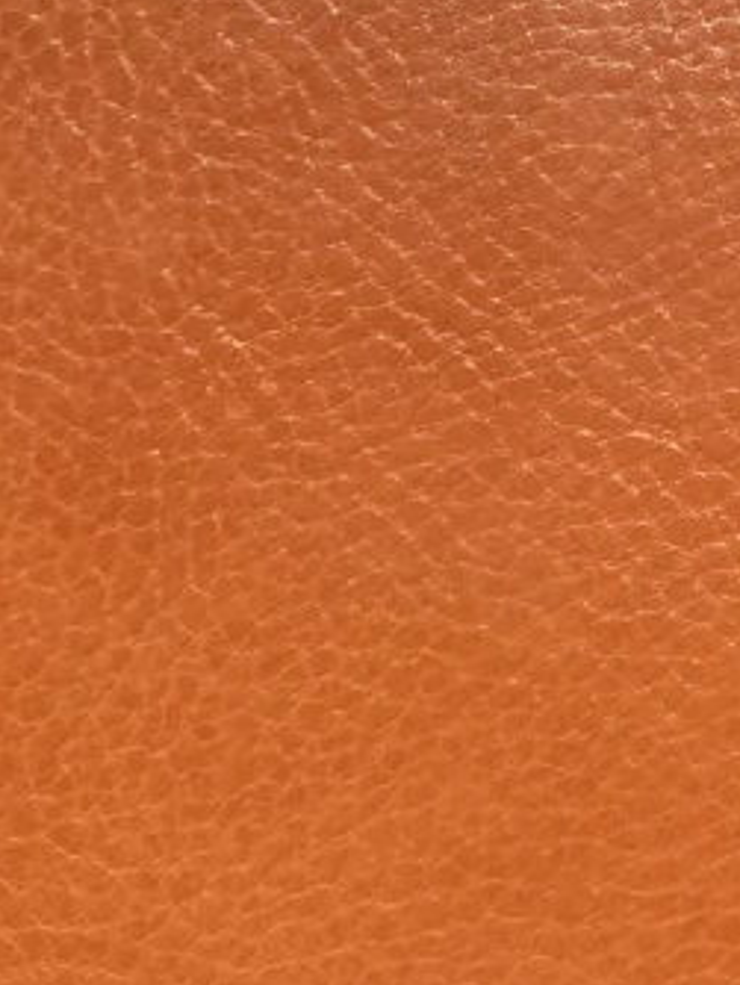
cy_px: -227
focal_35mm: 112
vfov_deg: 16.7
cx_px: 1256
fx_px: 3188
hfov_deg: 12.3
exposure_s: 1/83
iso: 100
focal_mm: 4.25
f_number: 1.8
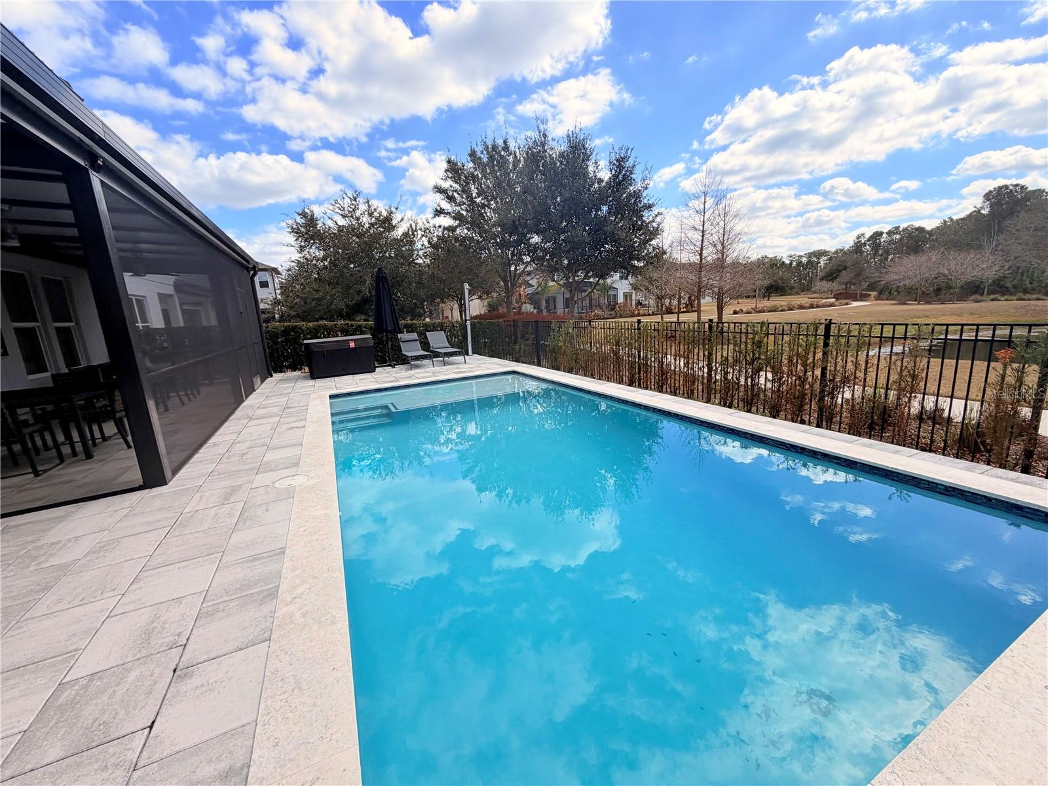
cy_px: 393
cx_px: 524
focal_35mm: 14
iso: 20
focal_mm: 2.22
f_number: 2.2
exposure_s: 1/970
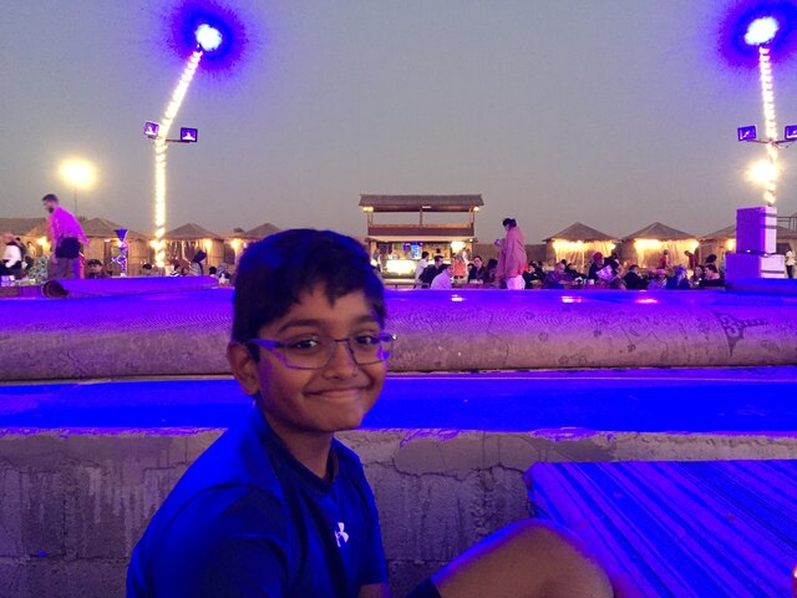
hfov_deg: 61.7
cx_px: 398
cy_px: 299
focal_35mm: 29
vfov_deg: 48.2
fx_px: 668
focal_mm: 4.15
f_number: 2.2
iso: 640
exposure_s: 1/17
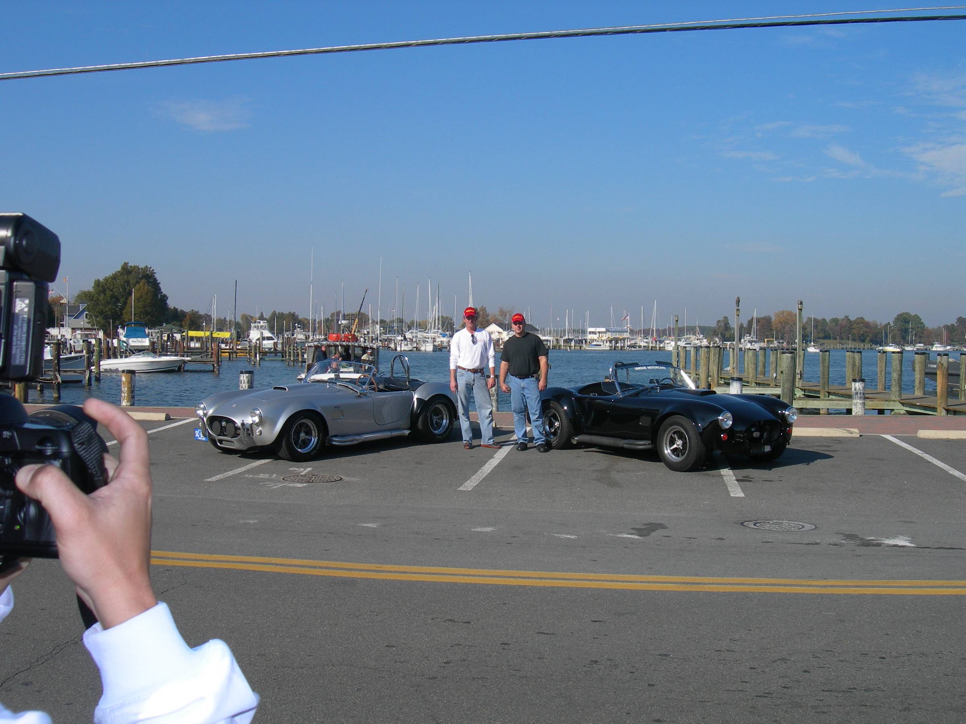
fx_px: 1060
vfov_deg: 37.7
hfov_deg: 49.0
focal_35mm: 38
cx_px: 483
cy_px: 362
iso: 50
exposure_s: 1/650
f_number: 4.8
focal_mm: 7.8
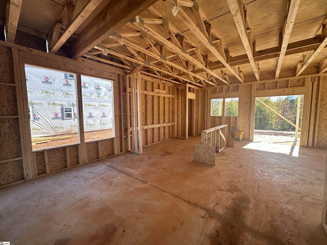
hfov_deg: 102.1
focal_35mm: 14
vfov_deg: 85.7
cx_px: 164
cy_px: 122
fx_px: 132
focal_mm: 2.22
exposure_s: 1/176
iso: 40
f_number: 2.2
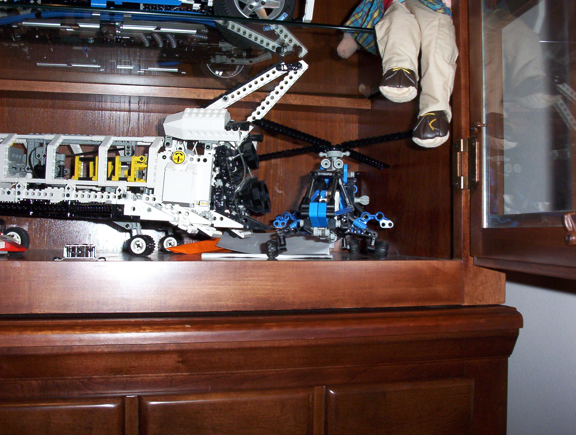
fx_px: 650
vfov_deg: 37.0
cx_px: 288
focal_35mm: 39
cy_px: 218
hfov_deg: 47.8
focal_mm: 6
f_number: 4.5
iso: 140
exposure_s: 1/30
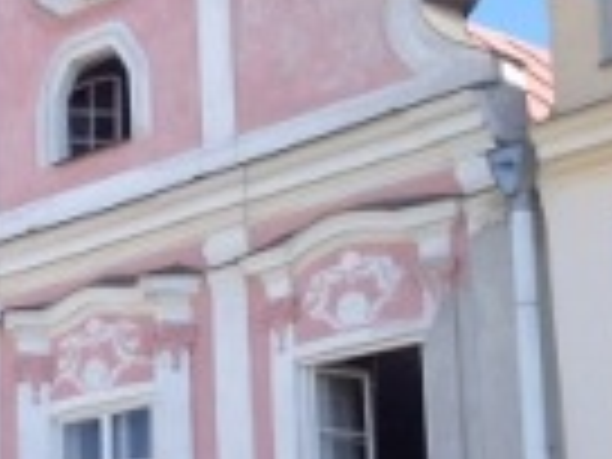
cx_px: -436
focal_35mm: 129
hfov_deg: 13.9
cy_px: 317
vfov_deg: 11.5
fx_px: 2281
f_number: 2.4
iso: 64
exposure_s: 1/521
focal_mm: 4.28
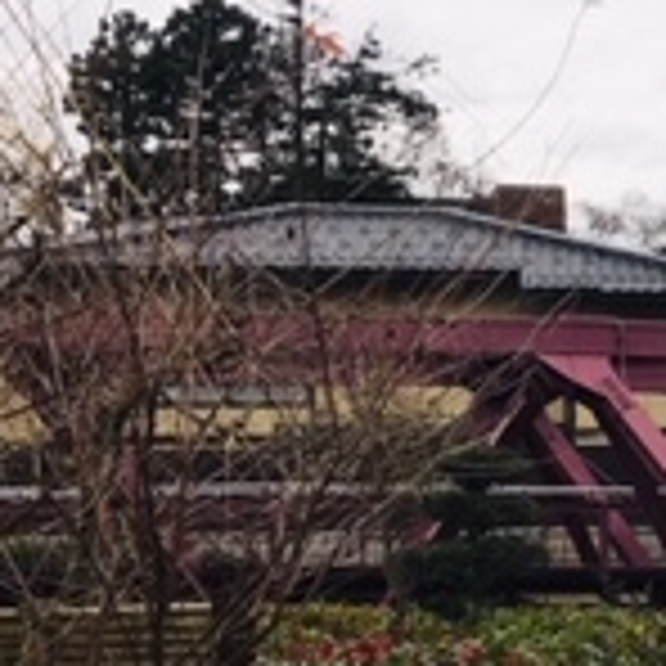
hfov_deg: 14.1
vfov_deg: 15.5
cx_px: 1170
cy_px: 572
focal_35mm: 111
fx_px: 2416
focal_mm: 4.15
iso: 25
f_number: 2.2
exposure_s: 1/382
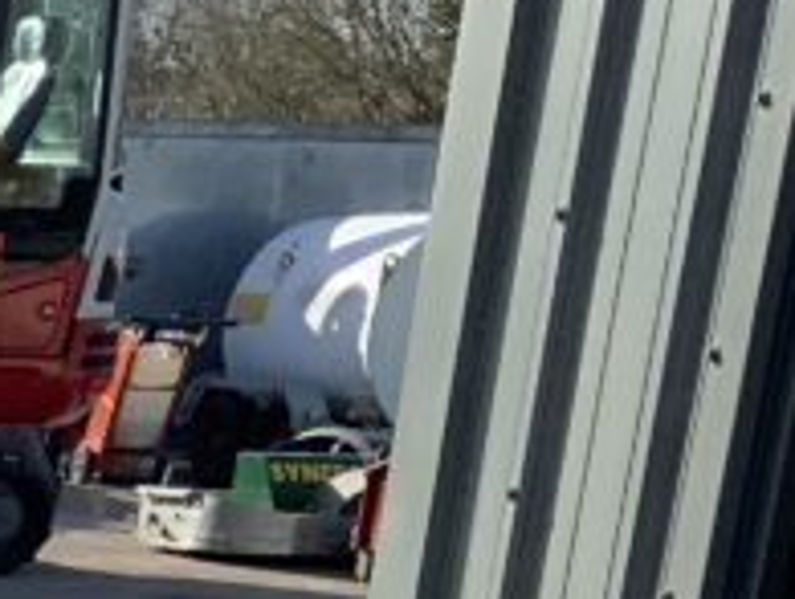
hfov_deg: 11.2
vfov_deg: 8.7
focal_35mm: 152
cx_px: -1003
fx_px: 3497
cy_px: 1536
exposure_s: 1/1342
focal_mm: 3
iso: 16
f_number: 1.8
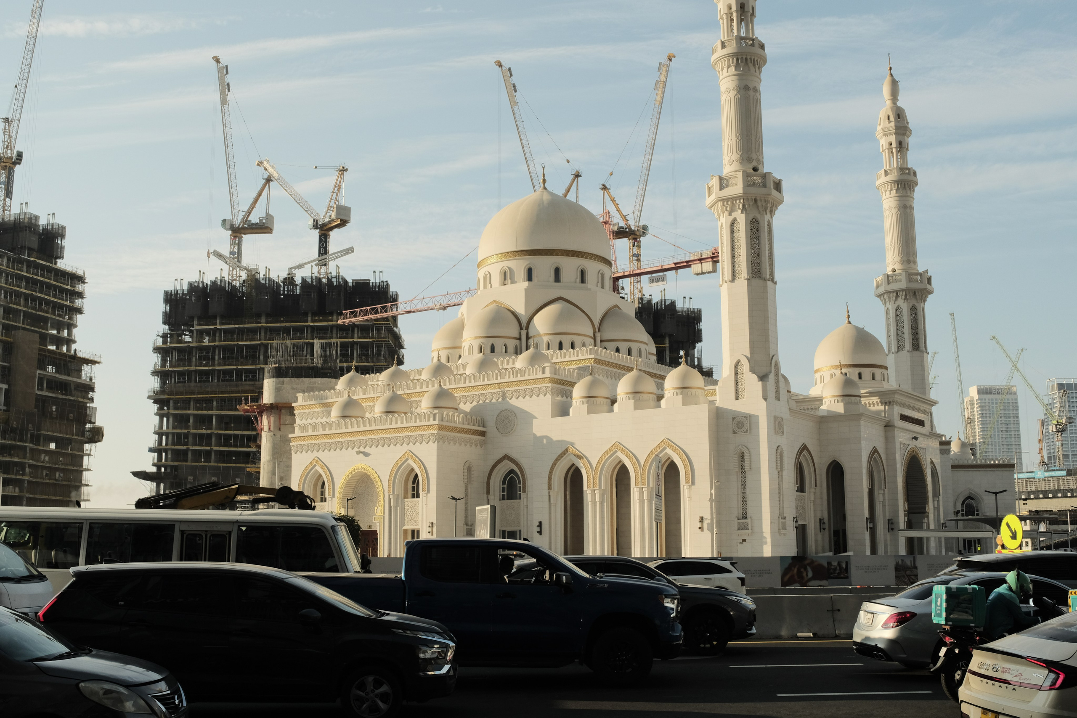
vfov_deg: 35.1
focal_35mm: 38
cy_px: 359
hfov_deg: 50.7
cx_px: 538
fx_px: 1137
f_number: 8
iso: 800
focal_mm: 25
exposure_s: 1/500
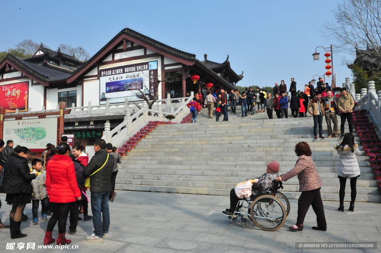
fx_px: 286
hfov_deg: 67.4
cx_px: 190
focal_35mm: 27
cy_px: 126
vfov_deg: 47.9
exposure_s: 1/640
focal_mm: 27
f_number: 22
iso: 2000
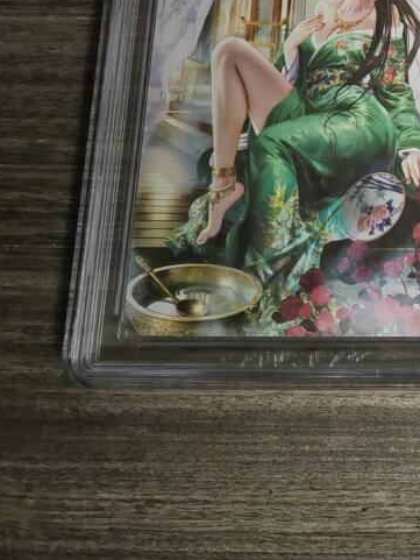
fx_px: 1633
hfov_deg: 13.4
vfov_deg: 17.1
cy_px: -343
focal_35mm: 101
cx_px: 713
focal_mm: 5.53
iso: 160
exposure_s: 1/100
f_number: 1.8
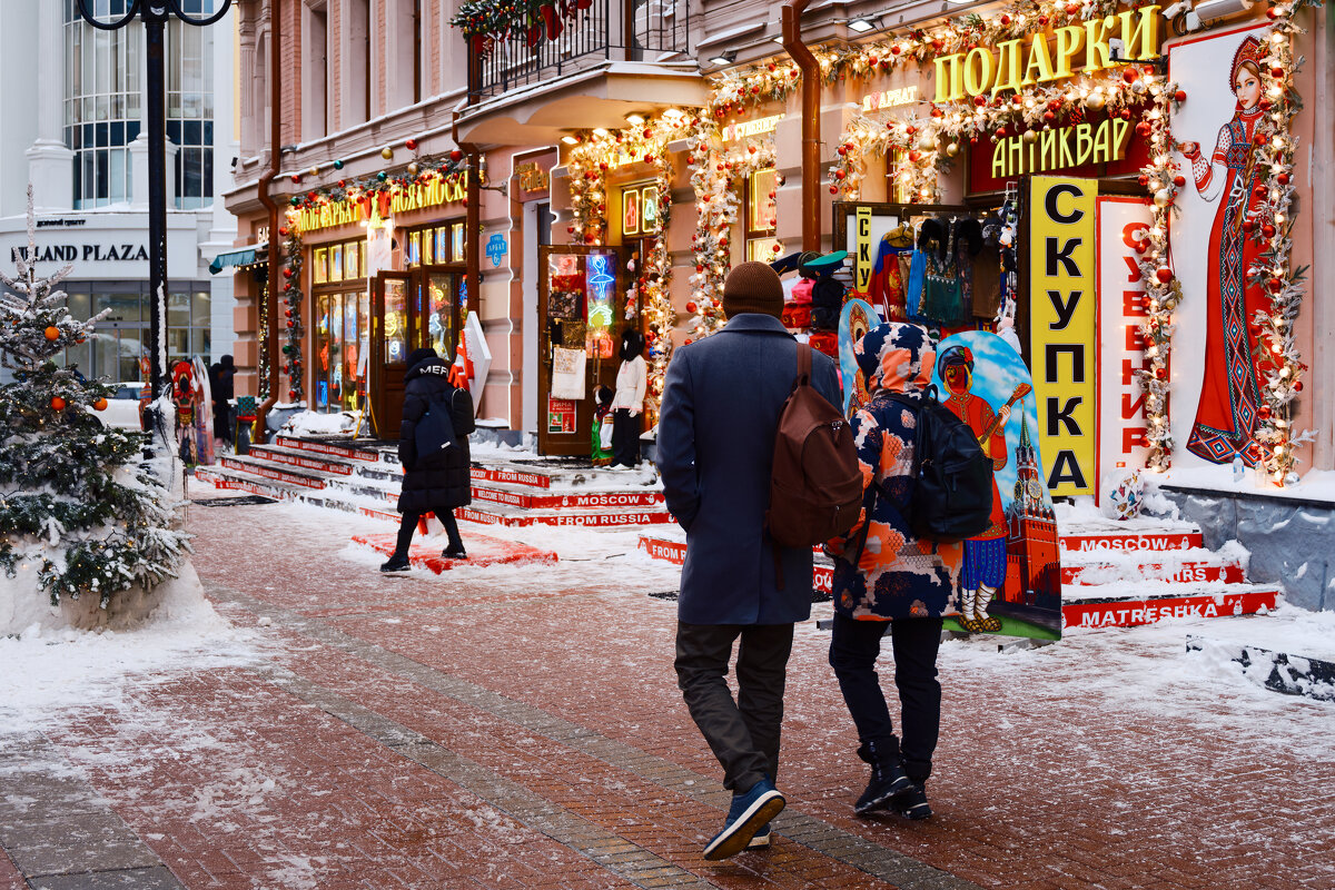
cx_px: 668
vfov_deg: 28.6
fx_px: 1743
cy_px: 445
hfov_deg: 41.9
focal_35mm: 47
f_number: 3.7
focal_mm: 31.4
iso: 125
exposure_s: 1/180
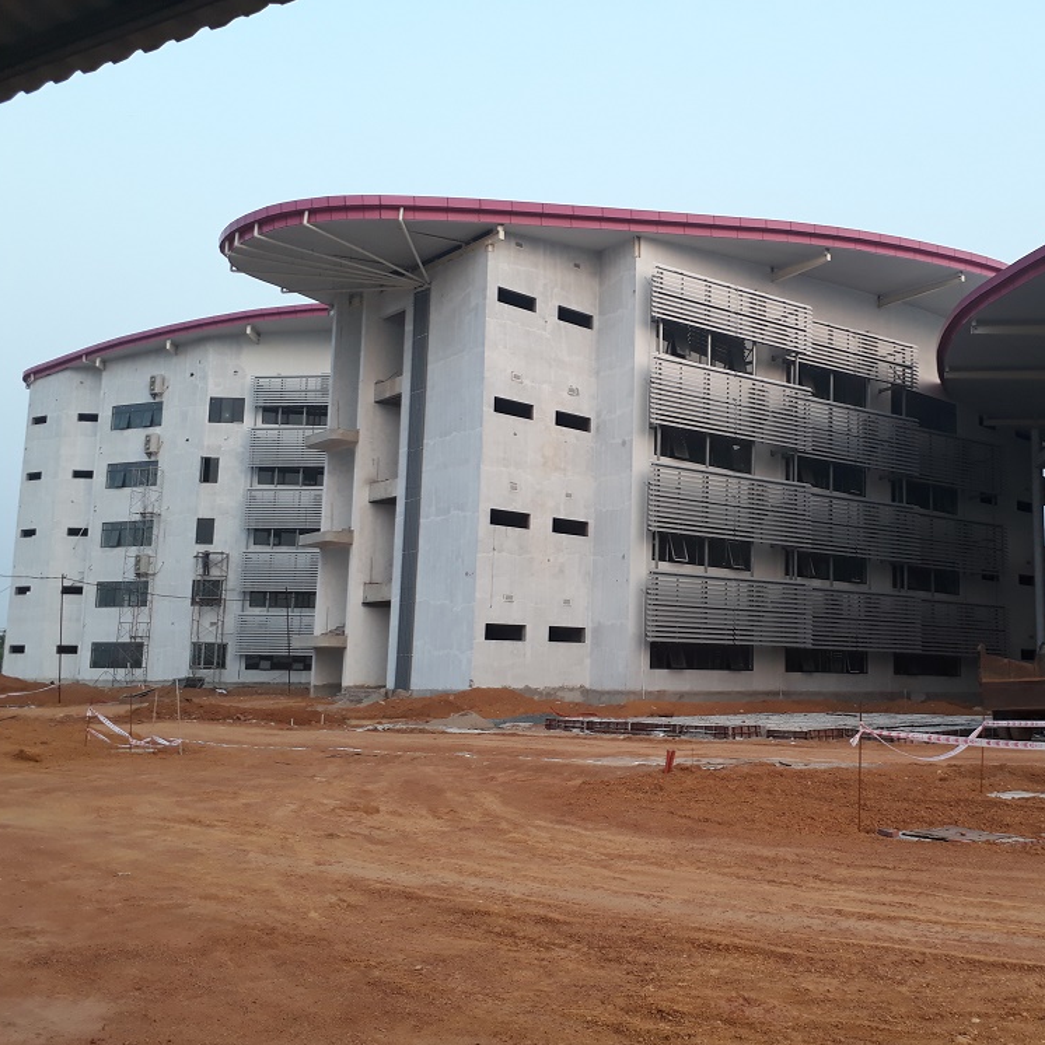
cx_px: 681
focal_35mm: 32
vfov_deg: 51.1
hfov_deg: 50.3
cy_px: 524
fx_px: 1093
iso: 40
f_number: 1.9
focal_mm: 3.6
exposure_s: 1/109
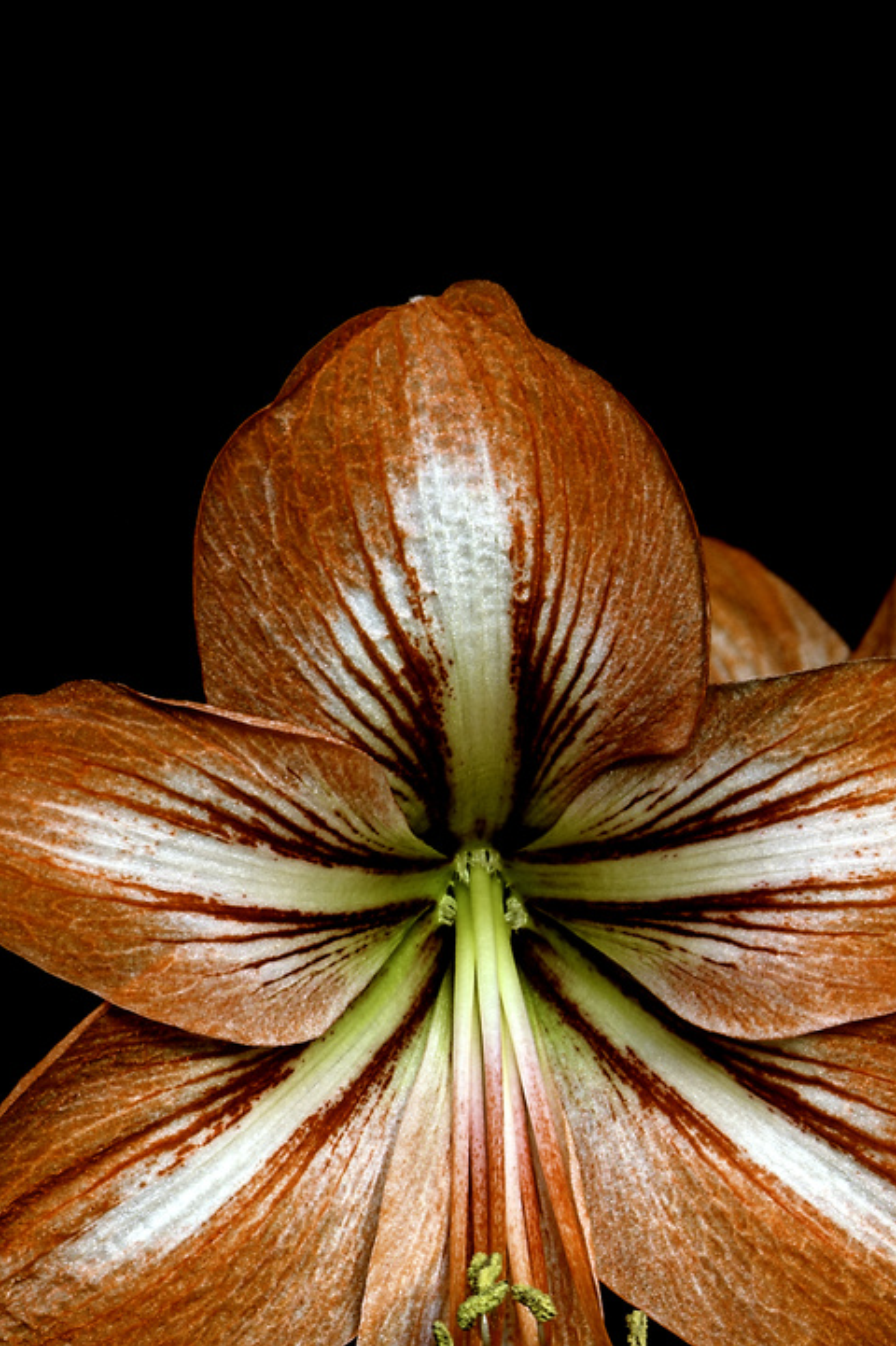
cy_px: 1227
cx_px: 626
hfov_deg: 4.1
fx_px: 12408
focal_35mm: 332
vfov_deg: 6.2
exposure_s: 1/13
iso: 200
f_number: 9
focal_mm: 105
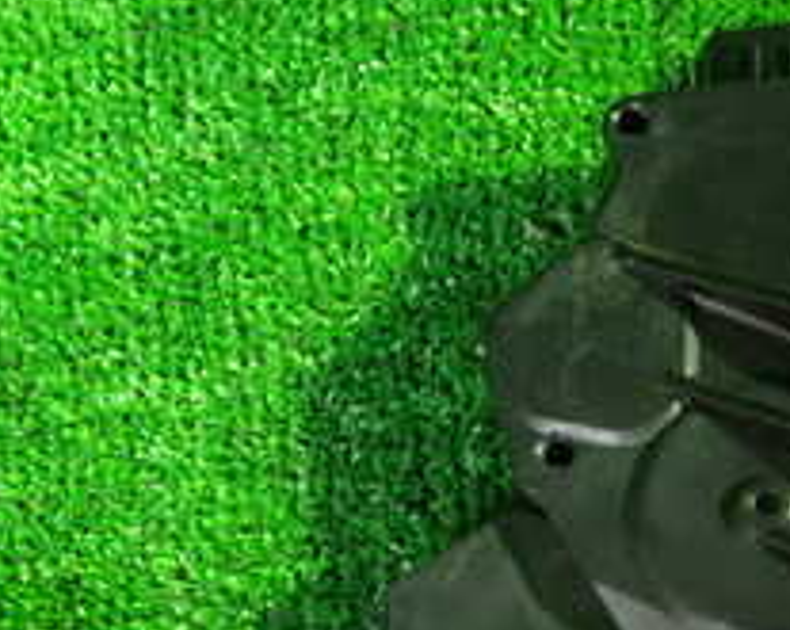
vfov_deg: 17.6
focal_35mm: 85
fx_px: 1985
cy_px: 645
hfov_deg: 22.4
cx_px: 252
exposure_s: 1/20
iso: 800
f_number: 2.3
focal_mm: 5.4
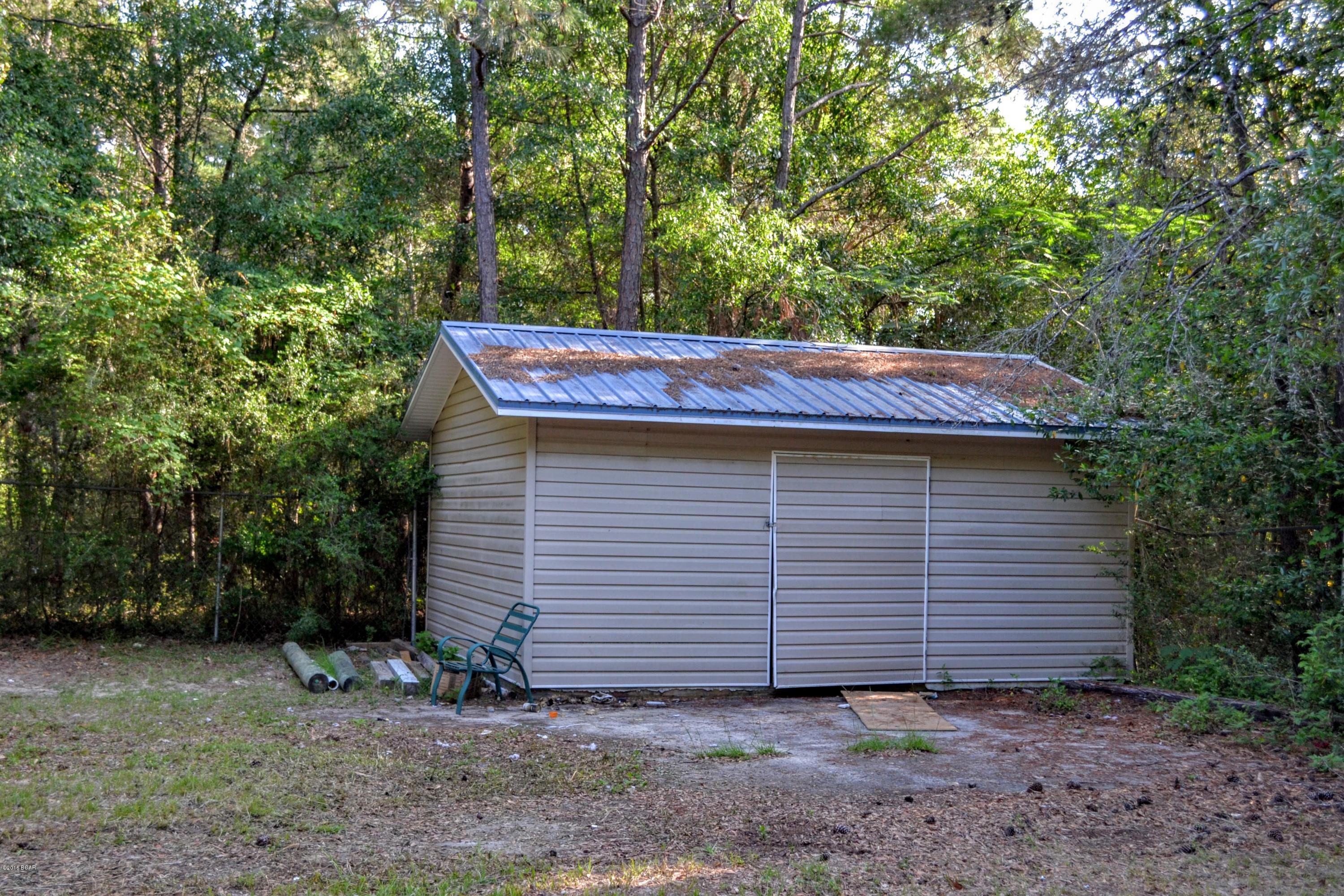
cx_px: 672
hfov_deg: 46.4
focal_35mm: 42
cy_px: 448
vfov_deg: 31.9
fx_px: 1568
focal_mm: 28
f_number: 5.6
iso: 400
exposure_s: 1/125
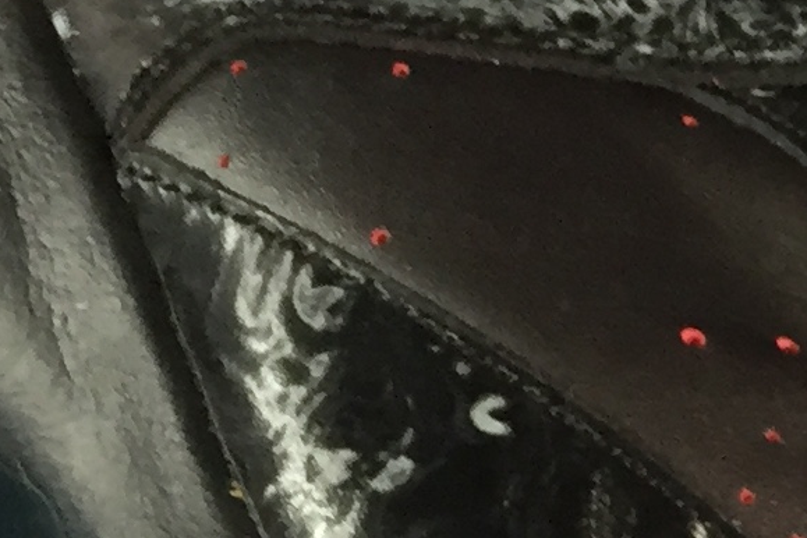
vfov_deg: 8.0
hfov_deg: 10.9
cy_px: 750
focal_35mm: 170
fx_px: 3811
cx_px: 1667
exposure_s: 1/33
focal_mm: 4.15
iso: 100
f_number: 2.2
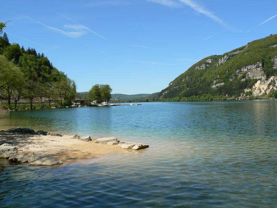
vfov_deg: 39.7
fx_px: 288
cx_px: 138
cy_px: 104
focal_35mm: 36
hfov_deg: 51.4
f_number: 7.1
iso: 80
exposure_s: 1/400
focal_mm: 6
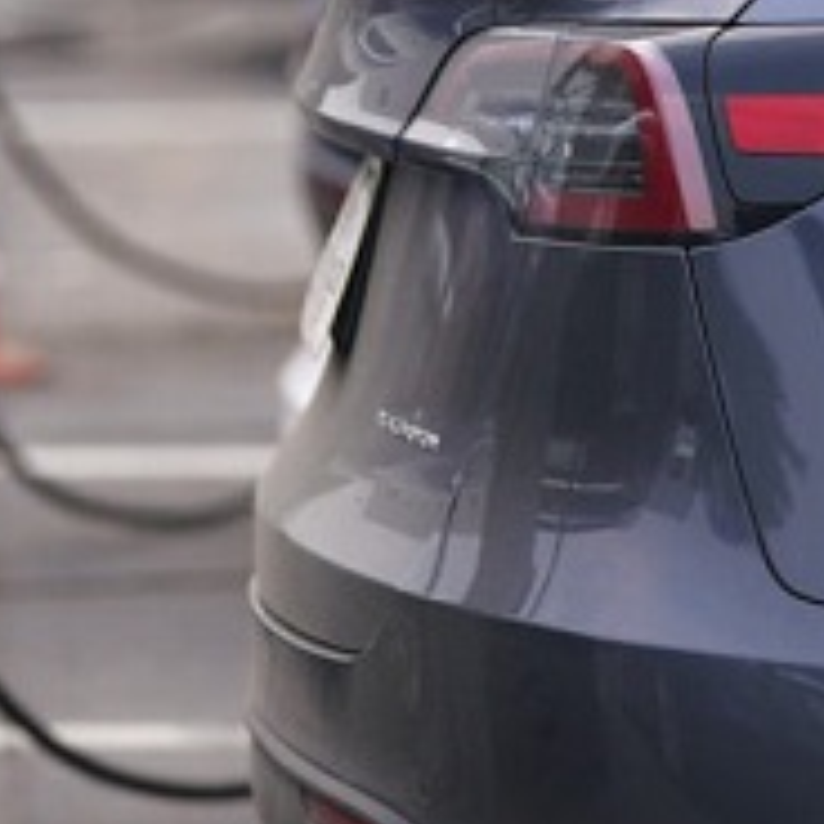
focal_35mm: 455
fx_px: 12254
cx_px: 336
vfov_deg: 3.8
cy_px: 18
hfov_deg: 3.9
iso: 160
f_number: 2.8
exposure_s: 1/1000
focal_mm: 154
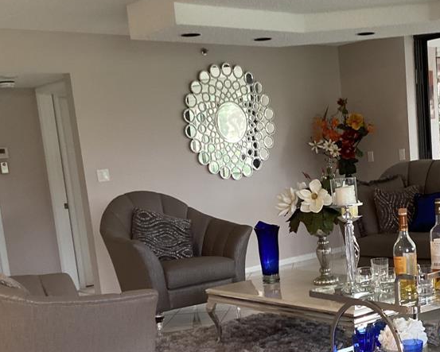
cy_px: 282
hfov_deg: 33.1
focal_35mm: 56
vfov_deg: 26.6
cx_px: 317
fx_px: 730
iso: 320
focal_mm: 3.3
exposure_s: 1/60
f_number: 2.4
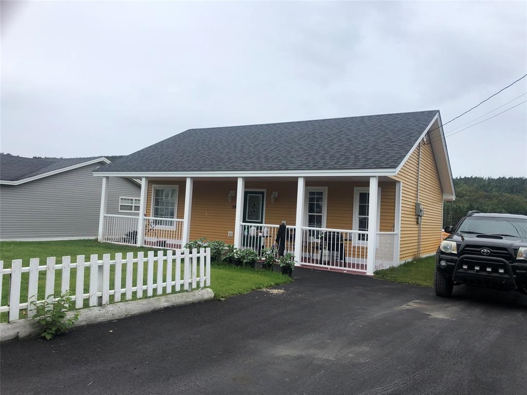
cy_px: 198
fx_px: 426
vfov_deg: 49.7
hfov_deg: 63.4
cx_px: 264
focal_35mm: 28
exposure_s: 1/695
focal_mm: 3.99
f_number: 1.8
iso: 20
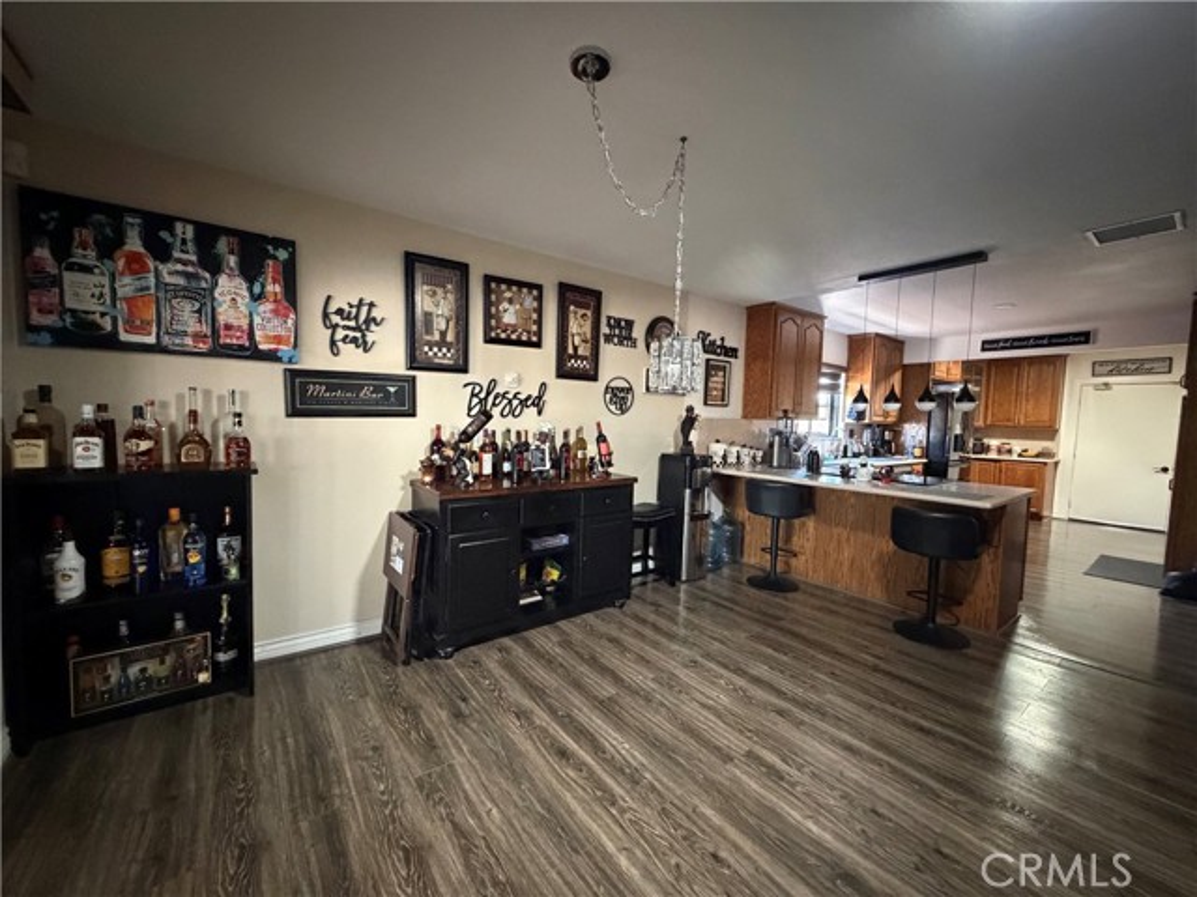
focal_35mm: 14
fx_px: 484
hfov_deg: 102.1
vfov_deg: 85.7
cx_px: 598
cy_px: 448
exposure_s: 1/41
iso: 1250
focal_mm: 2.22
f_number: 2.2
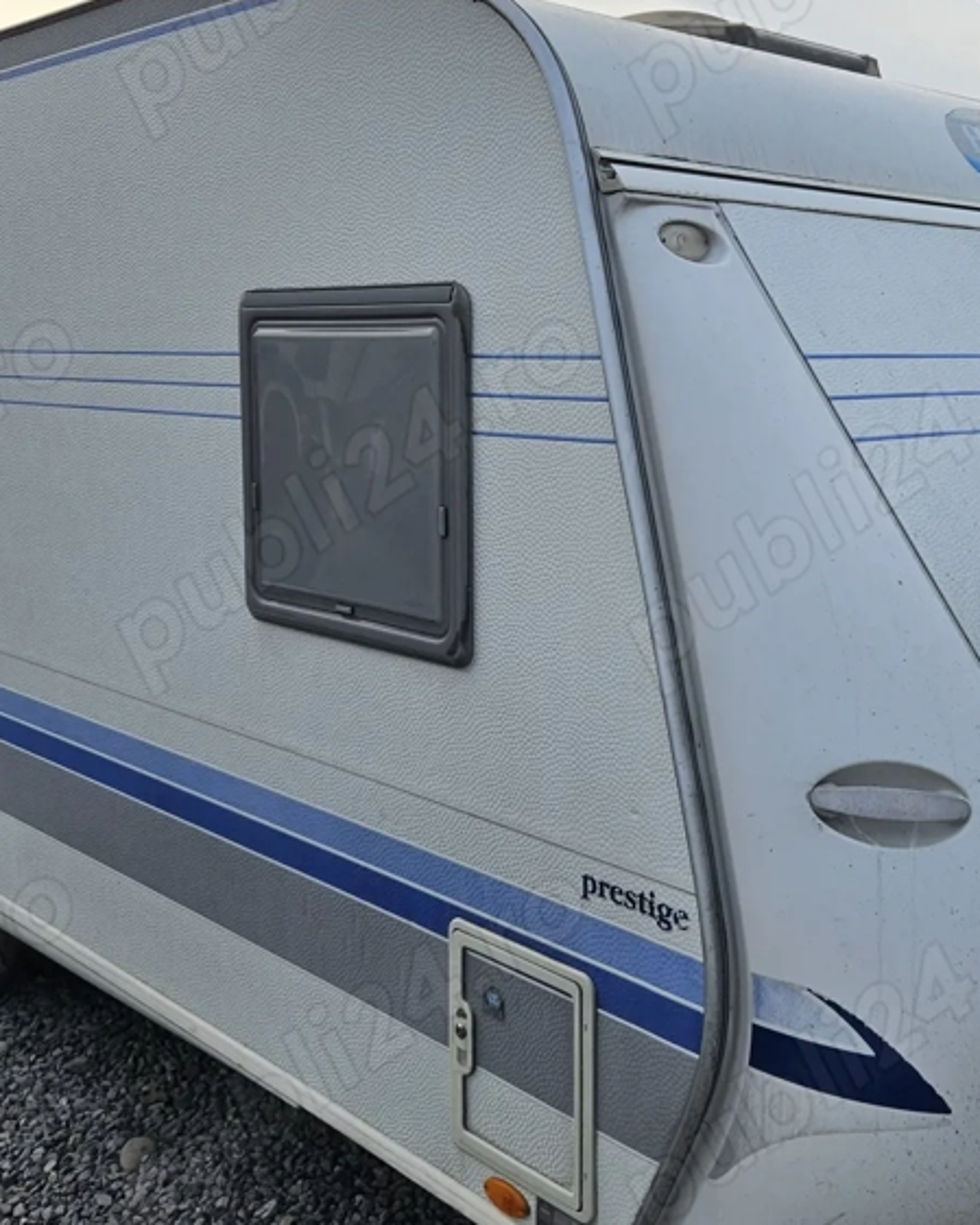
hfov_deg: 37.2
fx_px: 1450
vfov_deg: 45.7
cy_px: 533
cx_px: 602
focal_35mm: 40
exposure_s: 1/1894
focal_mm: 5.4
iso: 25
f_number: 1.8
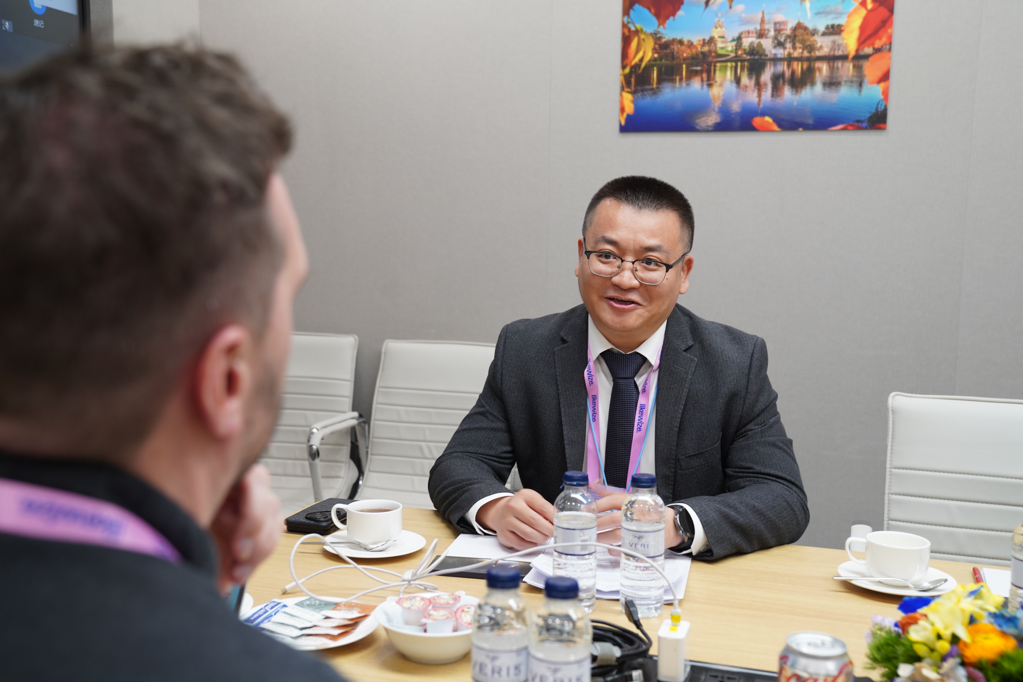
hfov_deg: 48.5
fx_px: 1137
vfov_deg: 33.4
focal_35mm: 40
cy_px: 341
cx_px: 512
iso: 800
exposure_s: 1/50
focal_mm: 40
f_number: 4.5
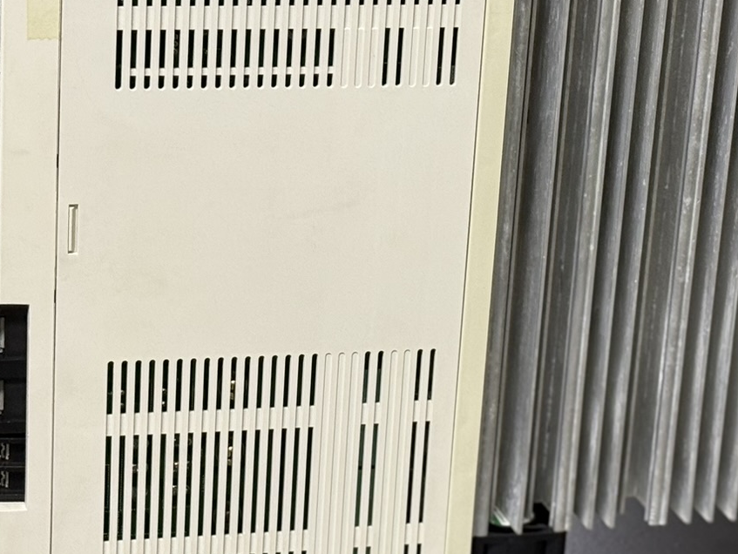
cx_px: 304
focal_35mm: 116
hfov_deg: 17.0
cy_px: 259
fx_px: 2474
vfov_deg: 12.8
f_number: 1.78
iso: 160
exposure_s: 1/50
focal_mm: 6.76
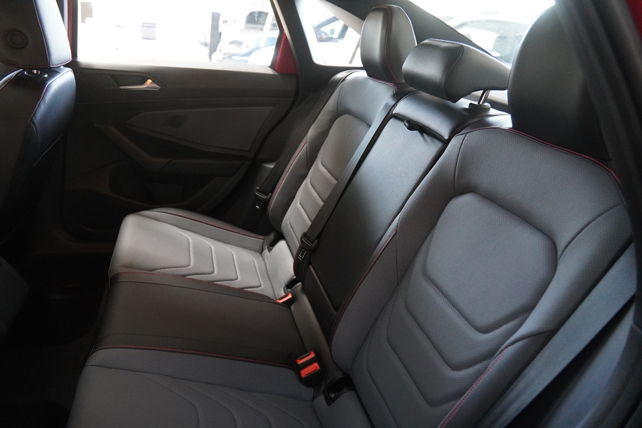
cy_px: 214
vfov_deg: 50.4
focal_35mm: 26
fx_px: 455
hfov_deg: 70.4
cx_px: 321
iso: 4000
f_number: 2.8
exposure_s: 1/160
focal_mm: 17
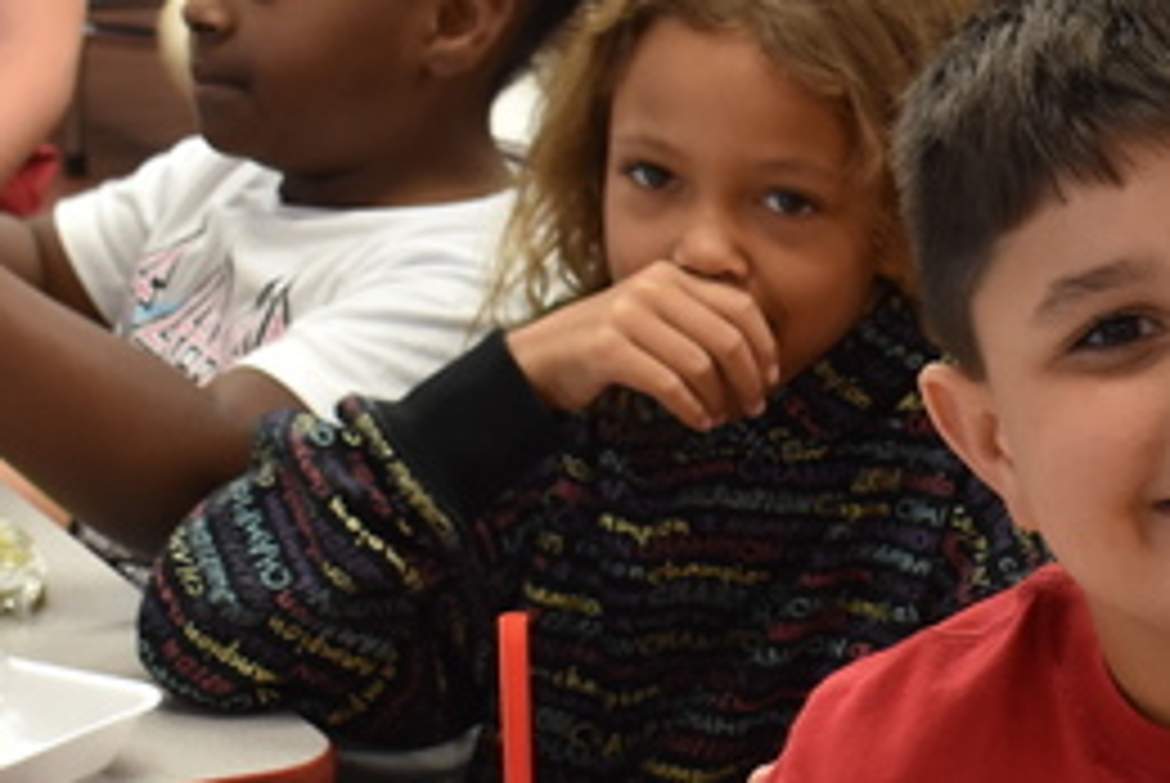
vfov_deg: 11.0
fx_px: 4052
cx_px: 1444
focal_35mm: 125
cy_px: 531
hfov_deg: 15.7
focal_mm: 27
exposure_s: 1/40
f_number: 7.1
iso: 800
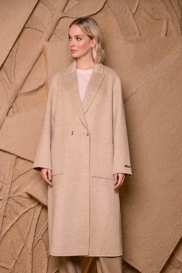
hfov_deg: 20.9
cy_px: 149
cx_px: 83
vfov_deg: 30.9
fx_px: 493
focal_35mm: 65
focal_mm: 59
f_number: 4
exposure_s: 1/160
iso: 800
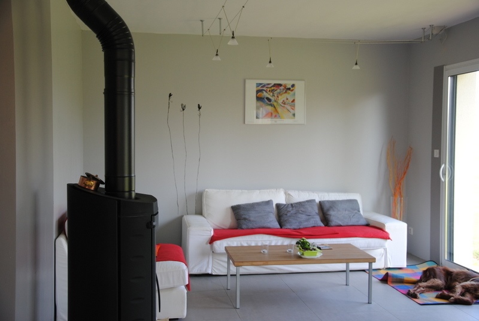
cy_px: 160
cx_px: 240
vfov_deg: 30.0
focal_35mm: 45
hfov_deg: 43.5
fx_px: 600
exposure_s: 1/50
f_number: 4.2
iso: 200
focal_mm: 30
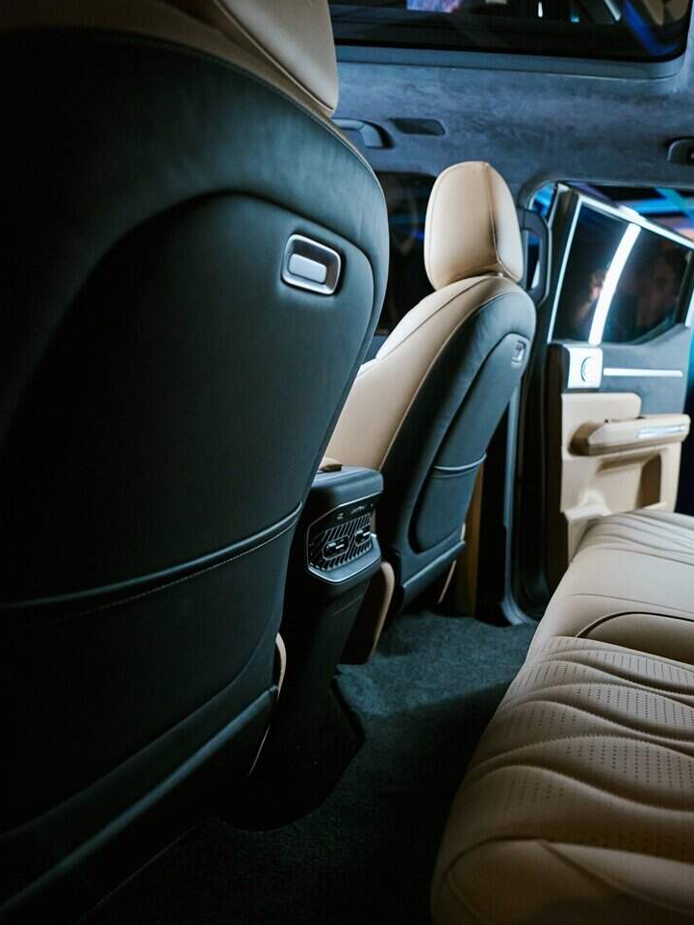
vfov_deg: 71.6
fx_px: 641
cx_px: 694
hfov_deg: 47.3
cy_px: 468
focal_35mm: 24
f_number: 2.8
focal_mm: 16
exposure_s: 1/60
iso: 1600
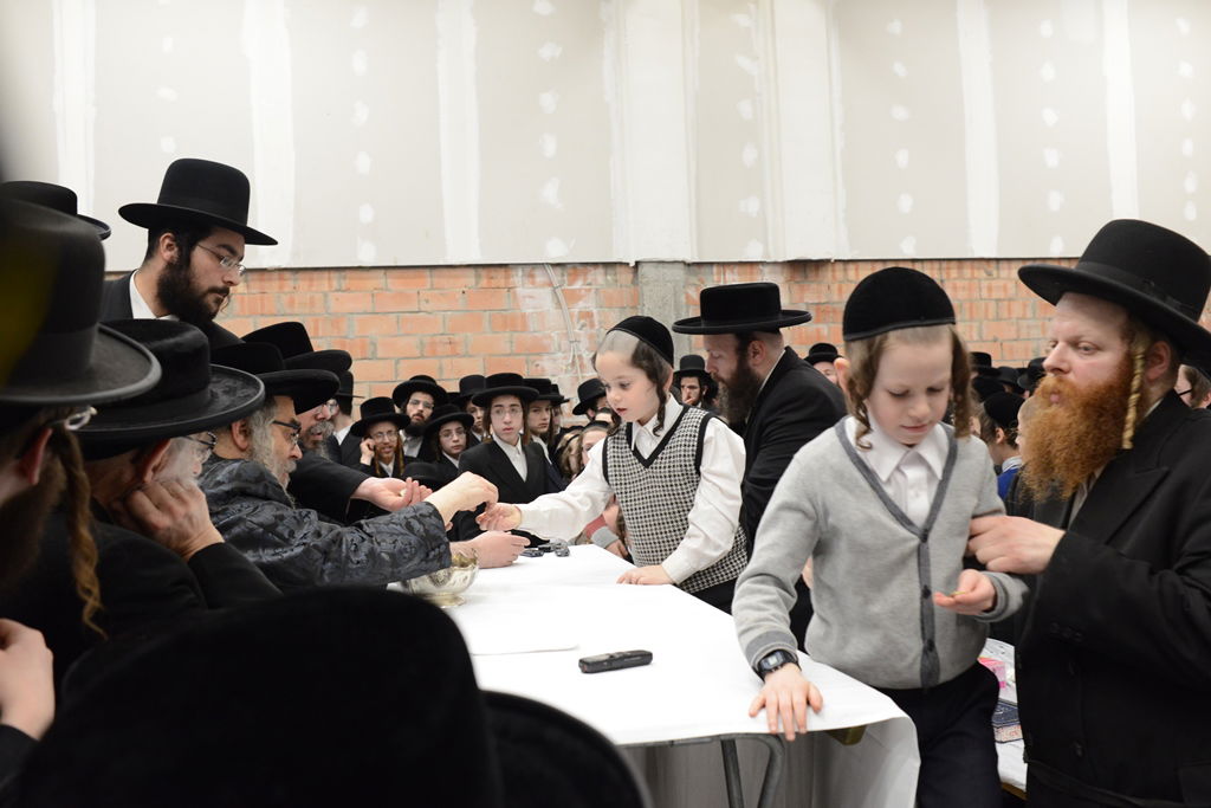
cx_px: 606
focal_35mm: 35
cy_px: 404
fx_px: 1177
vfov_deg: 37.9
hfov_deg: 54.4
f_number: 6.3
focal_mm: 35
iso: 2500
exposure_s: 1/160
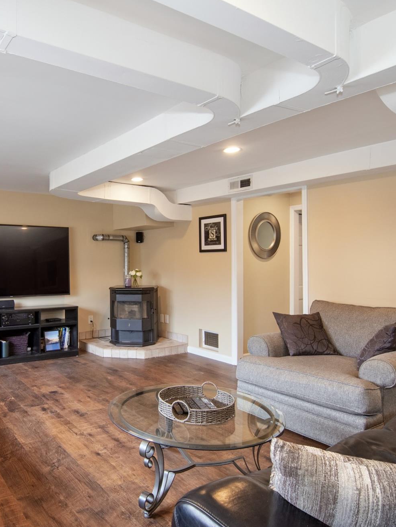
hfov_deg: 53.8
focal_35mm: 25
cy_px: 259
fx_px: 378
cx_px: 119
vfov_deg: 69.9
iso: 640
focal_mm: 11
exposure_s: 1/60
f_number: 11
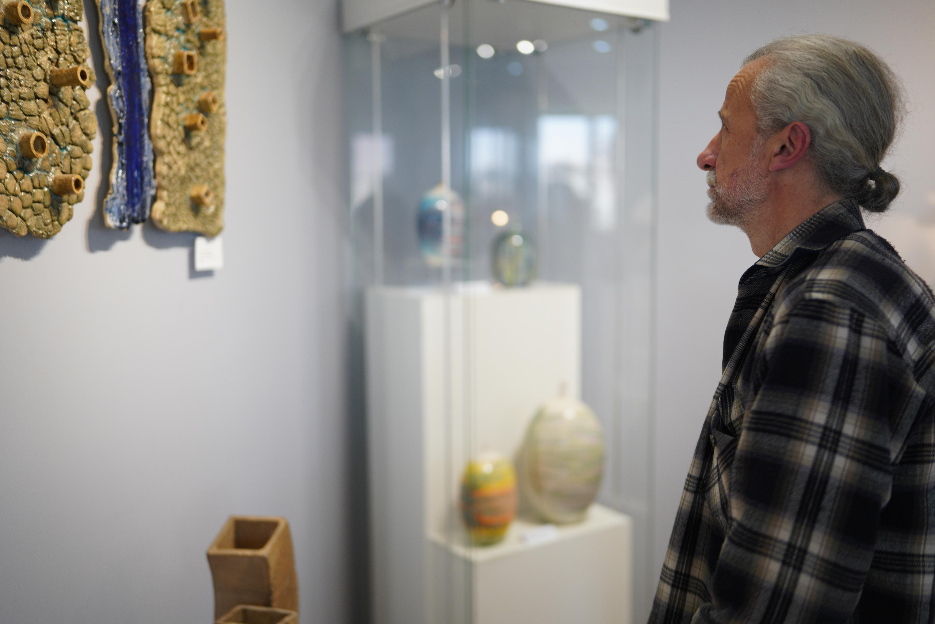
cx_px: 468
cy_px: 312
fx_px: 909
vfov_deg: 37.9
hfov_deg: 54.4
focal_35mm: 35
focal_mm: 35
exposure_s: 1/50
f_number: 1.2
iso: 400
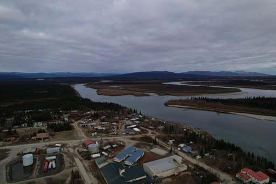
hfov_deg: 78.6
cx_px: 138
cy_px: 92
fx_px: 169
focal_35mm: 22
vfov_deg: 57.2
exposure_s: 1/40
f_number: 2.8
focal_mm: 8.38
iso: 100
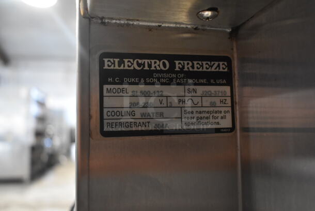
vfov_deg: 40.1
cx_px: 158
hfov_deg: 57.2
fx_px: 289
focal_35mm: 33
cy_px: 106
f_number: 3.8
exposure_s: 1/40
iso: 3200
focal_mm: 22
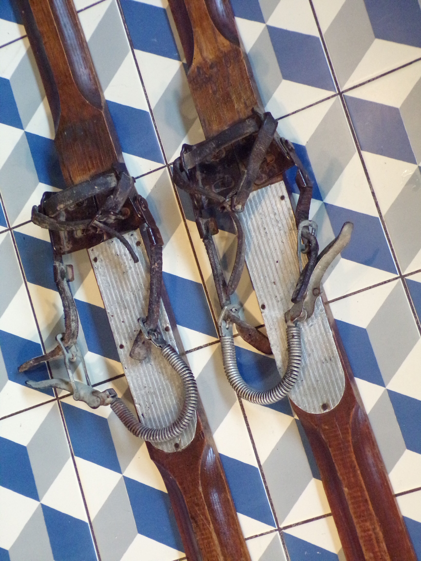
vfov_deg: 29.8
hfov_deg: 22.6
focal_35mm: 65
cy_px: 280
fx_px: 1054
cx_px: 210
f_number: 3.8
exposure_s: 1/25
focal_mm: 11.6
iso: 800
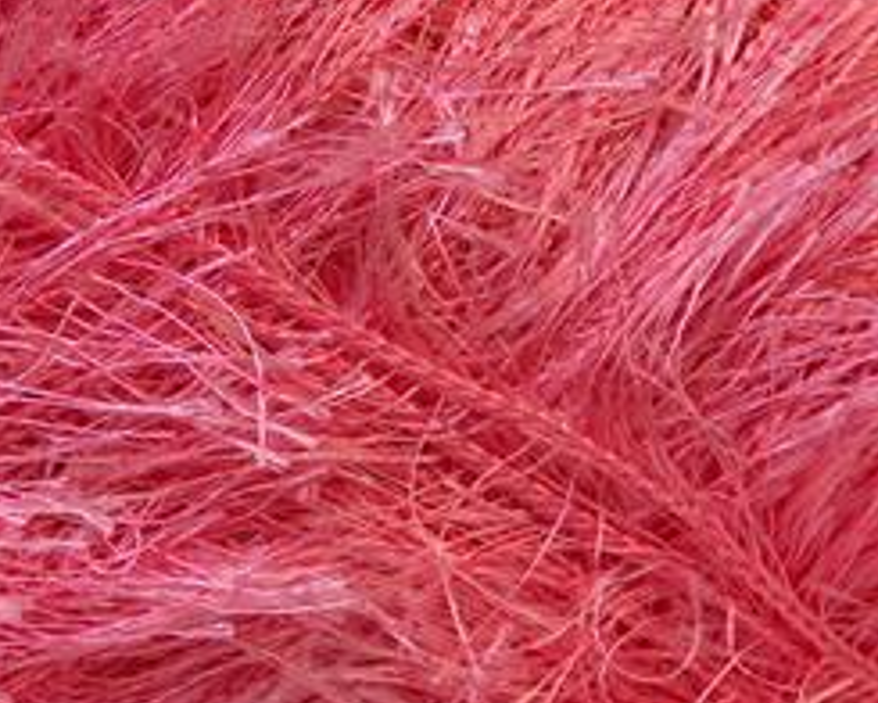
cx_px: 165
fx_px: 3482
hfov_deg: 14.3
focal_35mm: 134
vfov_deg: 11.5
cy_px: 267
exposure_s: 1/24.7
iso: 200
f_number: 2.9
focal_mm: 17.25
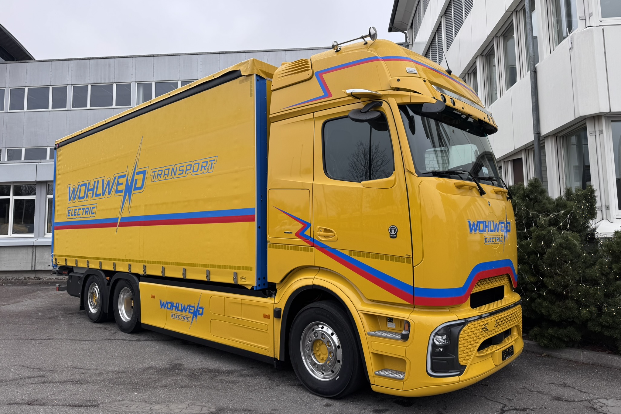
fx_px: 431
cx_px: 310
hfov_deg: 71.5
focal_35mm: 25
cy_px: 193
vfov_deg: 51.2
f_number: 1.78
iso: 80
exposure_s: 1/470
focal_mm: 6.76
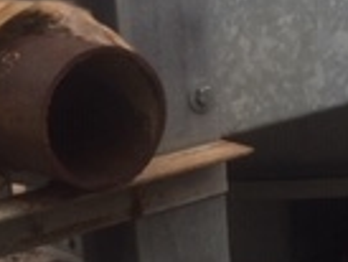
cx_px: 318
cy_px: 48
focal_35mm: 135
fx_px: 1358
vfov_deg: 11.0
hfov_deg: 14.4
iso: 32
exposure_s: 1/215
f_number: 2.2
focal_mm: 4.15
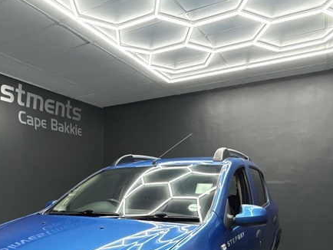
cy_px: 273
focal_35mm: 33
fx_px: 318
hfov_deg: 54.0
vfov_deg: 36.5
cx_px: 107
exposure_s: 1/100
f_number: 2.2
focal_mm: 2.22
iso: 250
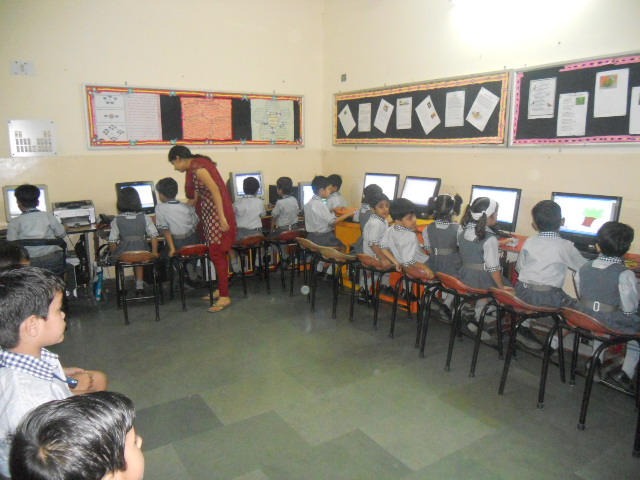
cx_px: 320
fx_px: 499
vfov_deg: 51.4
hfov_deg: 65.3
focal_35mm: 27
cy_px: 240
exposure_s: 1/25
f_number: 3.2
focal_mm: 4.9
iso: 640
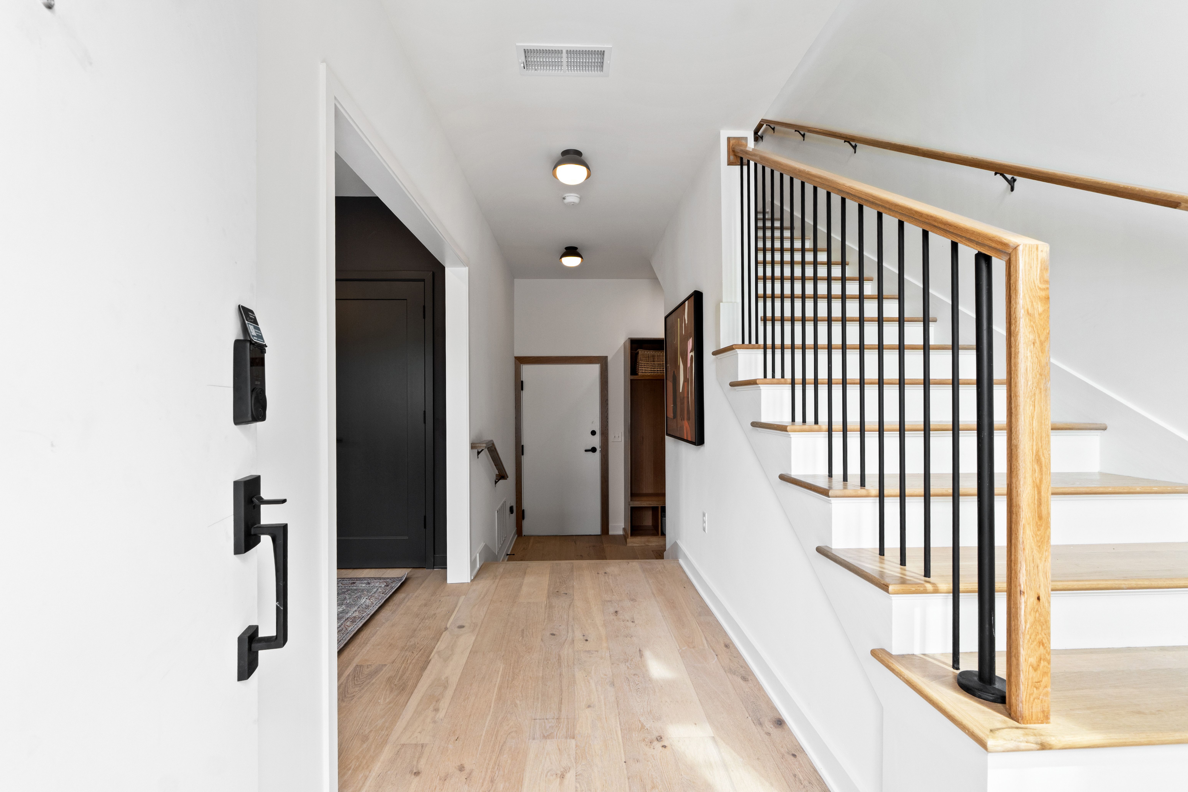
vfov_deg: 77.3
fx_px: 495
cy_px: 396
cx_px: 594
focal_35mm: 15
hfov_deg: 100.4
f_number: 8
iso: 400
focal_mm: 10
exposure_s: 1/15
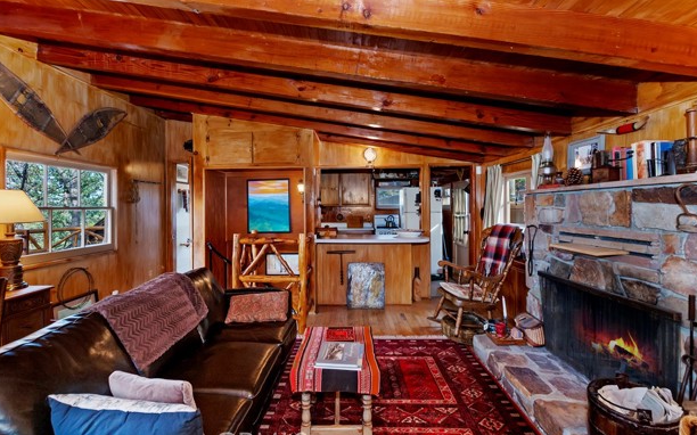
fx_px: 304
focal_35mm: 16
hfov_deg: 97.8
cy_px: 216
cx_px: 346
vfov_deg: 71.2
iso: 400
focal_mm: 10
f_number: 8
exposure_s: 1/30
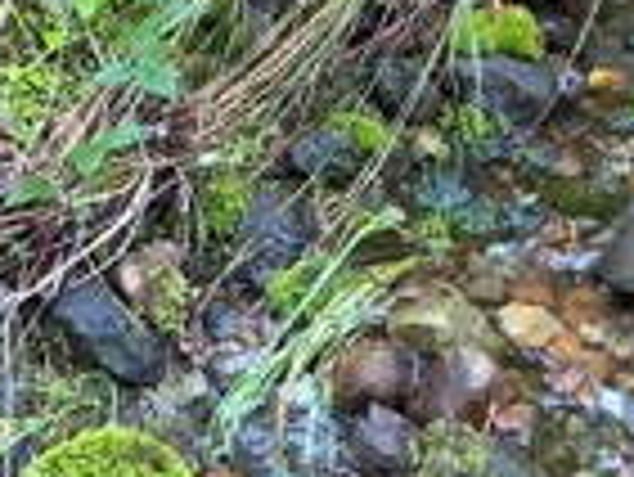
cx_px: 288
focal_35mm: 59
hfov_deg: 32.7
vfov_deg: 20.8
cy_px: 734
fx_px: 1082
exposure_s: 1/60
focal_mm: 2.2
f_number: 1.9
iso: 250
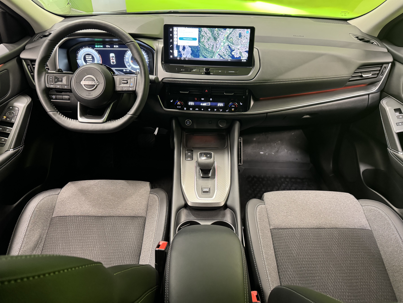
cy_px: 152
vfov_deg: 56.8
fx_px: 279
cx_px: 202
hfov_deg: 71.6
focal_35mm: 24
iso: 800
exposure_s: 1/50
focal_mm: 6.76
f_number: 1.78
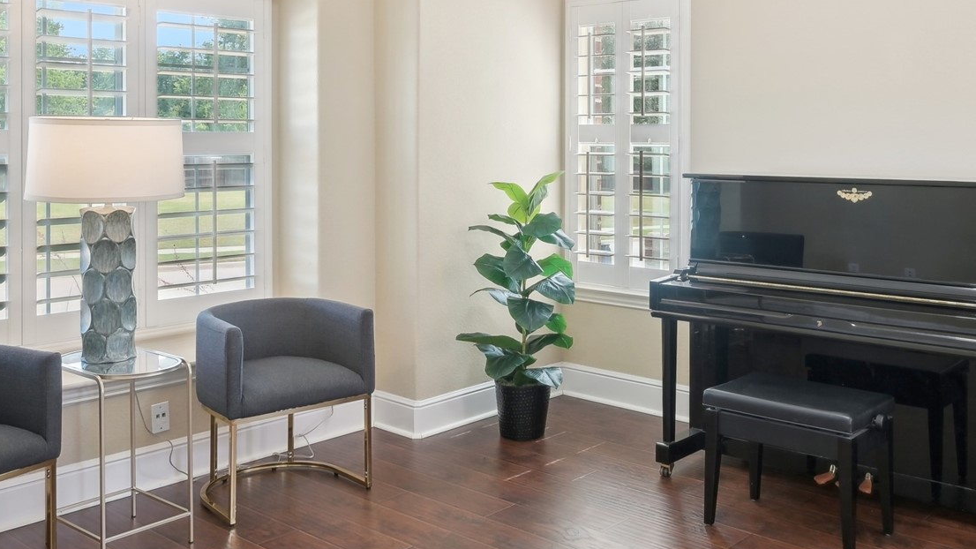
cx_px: 585
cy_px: 124
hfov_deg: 53.6
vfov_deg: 31.3
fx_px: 957
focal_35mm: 37
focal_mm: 18
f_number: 8
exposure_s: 1/25
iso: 400
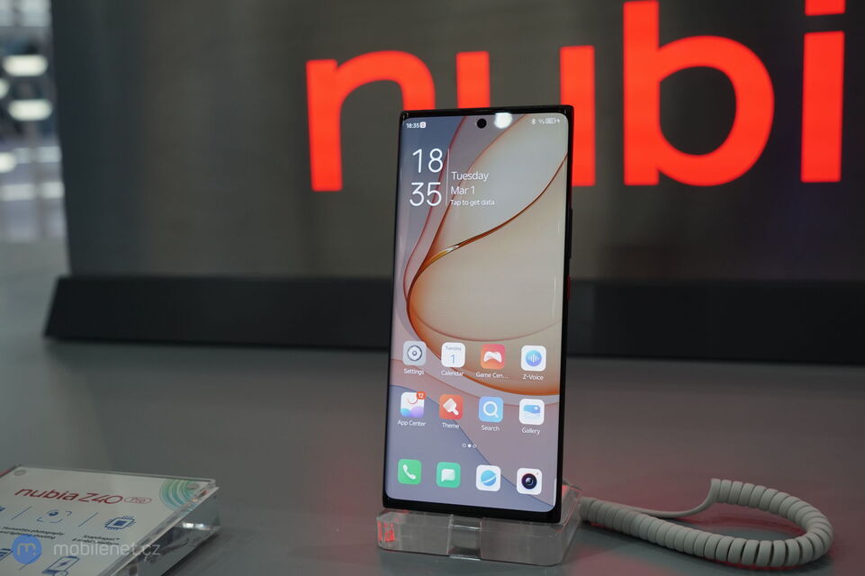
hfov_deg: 47.4
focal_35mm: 41
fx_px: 985
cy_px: 288
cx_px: 432
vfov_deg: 32.6
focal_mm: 41
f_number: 6.3
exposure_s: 1/160
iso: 1000
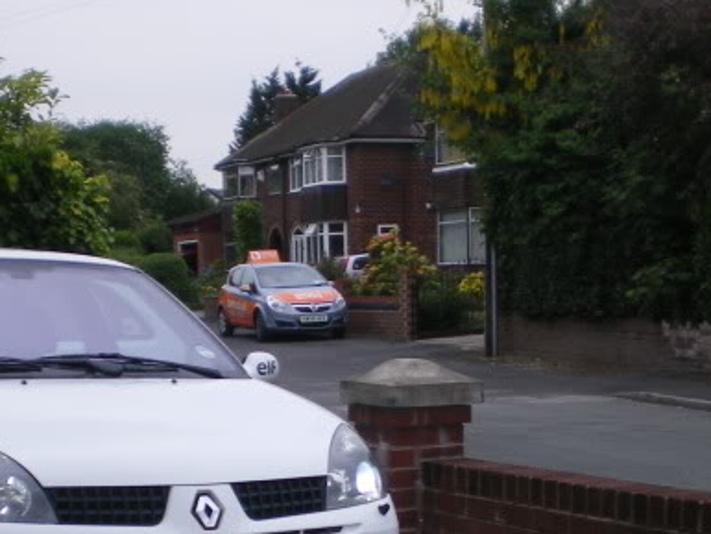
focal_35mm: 79
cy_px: 458
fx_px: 1623
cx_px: 351
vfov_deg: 18.4
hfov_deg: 24.7
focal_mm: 6.3
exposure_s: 1/100
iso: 64
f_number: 3.1
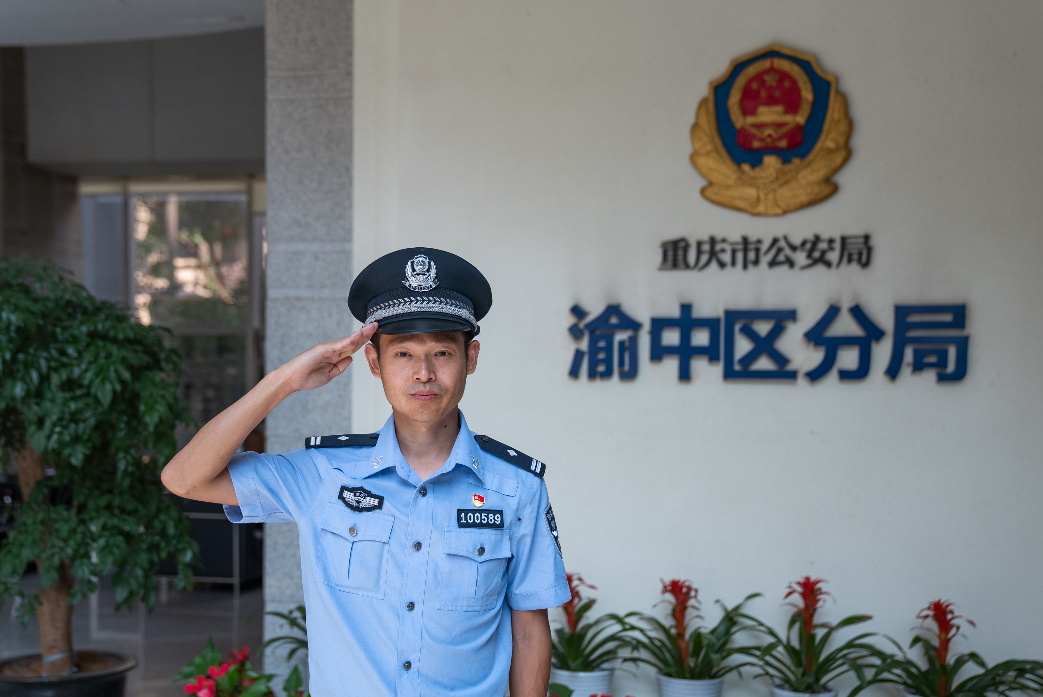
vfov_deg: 30.6
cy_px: 348
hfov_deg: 44.5
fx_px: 1275
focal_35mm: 44
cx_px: 522
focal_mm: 44
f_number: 2.8
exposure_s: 1/200
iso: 100
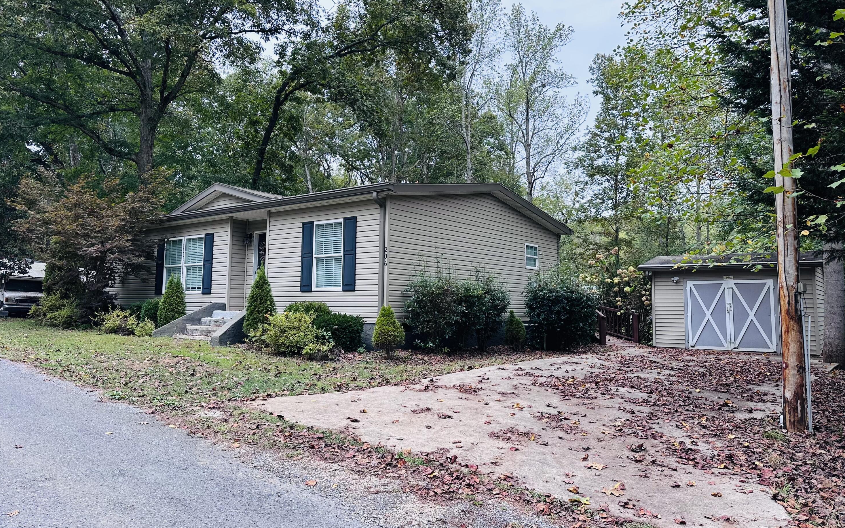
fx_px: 599
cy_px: 244
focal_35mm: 26
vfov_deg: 47.6
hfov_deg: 70.4
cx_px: 426
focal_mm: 6.86
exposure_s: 1/290
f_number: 1.78
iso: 80
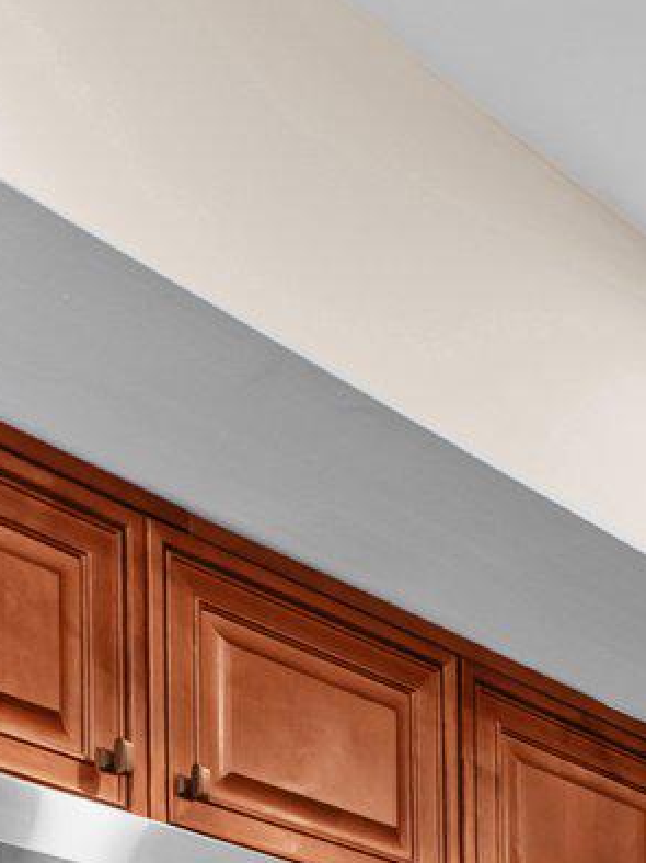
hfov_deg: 15.2
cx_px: 1141
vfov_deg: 18.6
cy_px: 1488
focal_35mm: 85
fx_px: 2117
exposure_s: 1/10
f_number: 8
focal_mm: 17
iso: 800
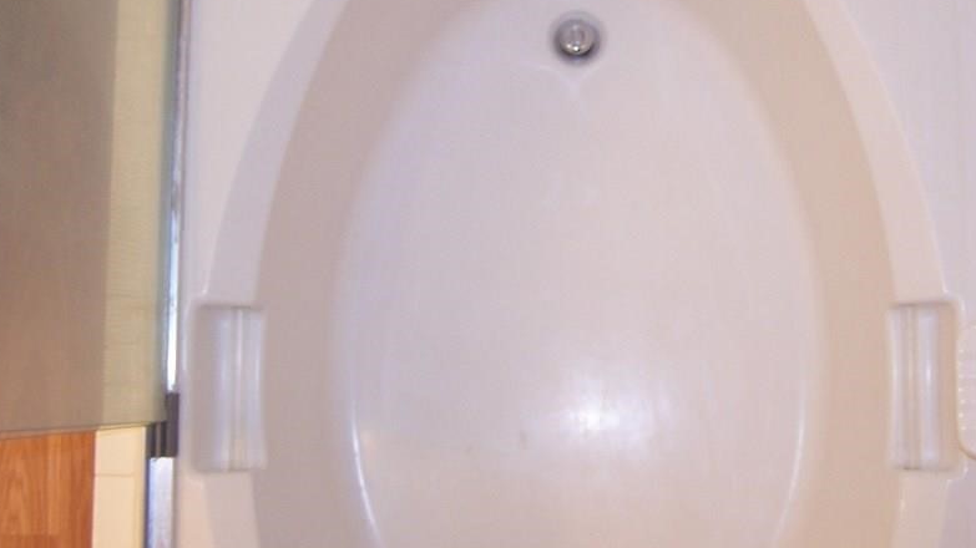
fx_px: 1475
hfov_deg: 36.4
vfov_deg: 21.0
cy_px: 201
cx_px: 620
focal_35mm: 57
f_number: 2.8
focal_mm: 6.7
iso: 140
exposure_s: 1/60
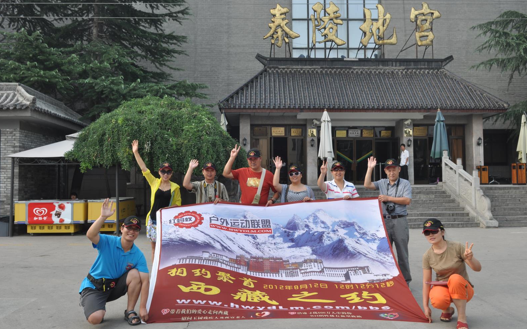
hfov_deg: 56.7
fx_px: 488
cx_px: 264
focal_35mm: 34
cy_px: 163
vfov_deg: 37.3
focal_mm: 22
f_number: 8
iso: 200
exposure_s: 1/250
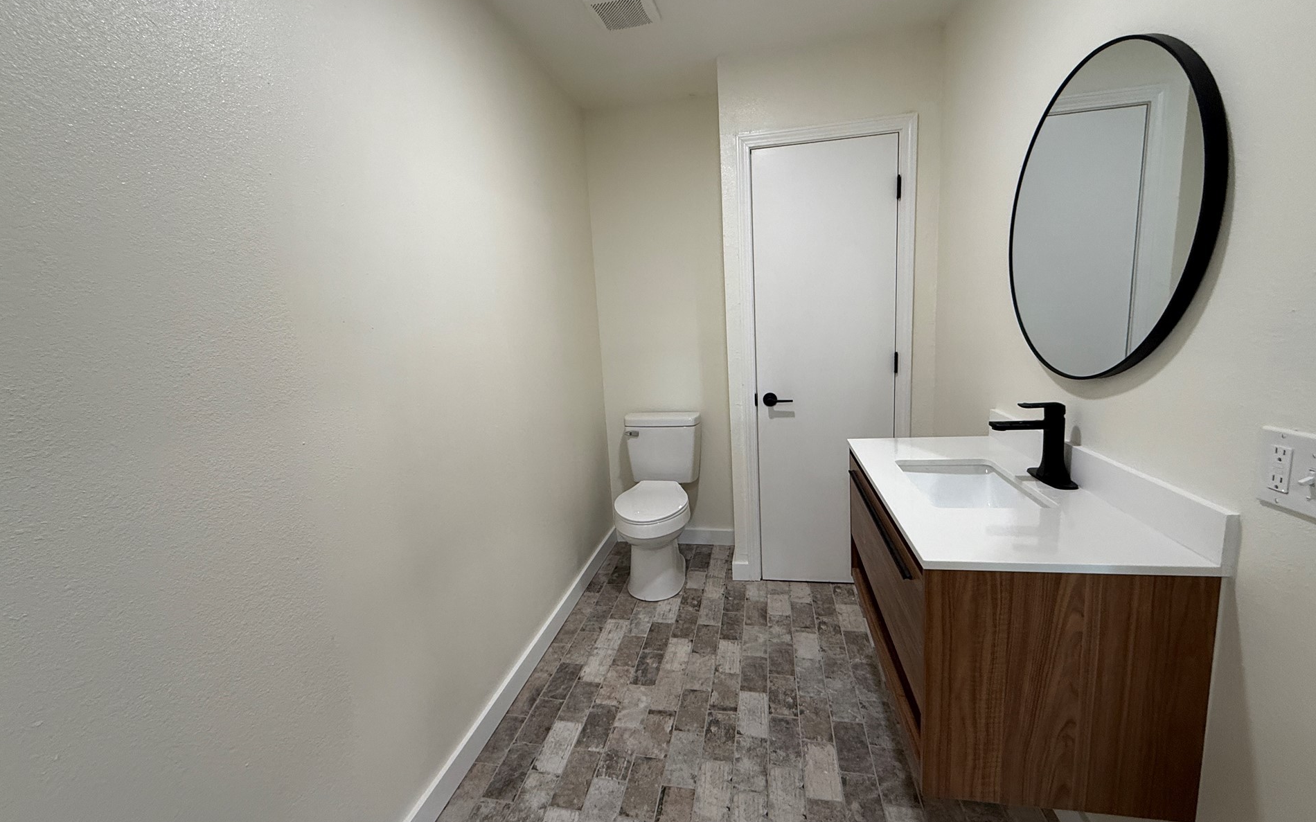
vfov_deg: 74.8
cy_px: 400
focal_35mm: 15
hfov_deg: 101.5
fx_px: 538
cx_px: 662
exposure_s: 1/120
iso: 200
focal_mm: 2.22
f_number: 2.2
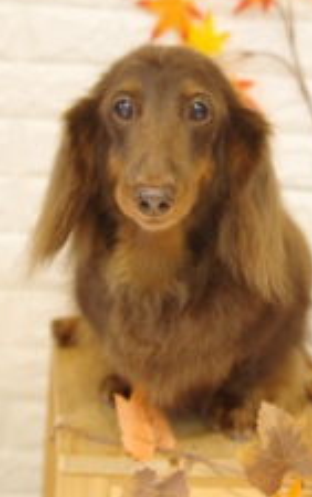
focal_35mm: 76
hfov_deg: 17.2
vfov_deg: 26.7
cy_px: 108
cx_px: 170
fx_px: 1032
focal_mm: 28
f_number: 2.8
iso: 640
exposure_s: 1/50
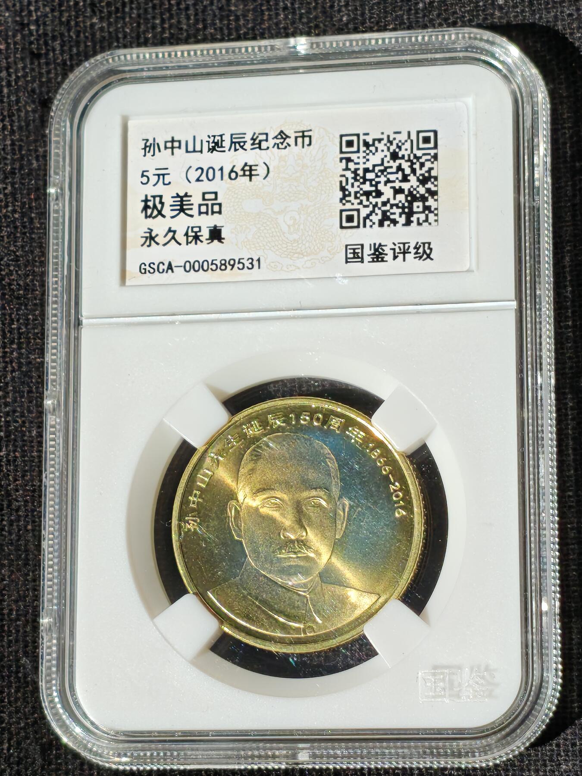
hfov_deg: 13.3
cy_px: 388
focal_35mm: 111
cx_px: 291
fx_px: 2488
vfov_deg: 17.7
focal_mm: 4.94
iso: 50
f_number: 1.5
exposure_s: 1/3252
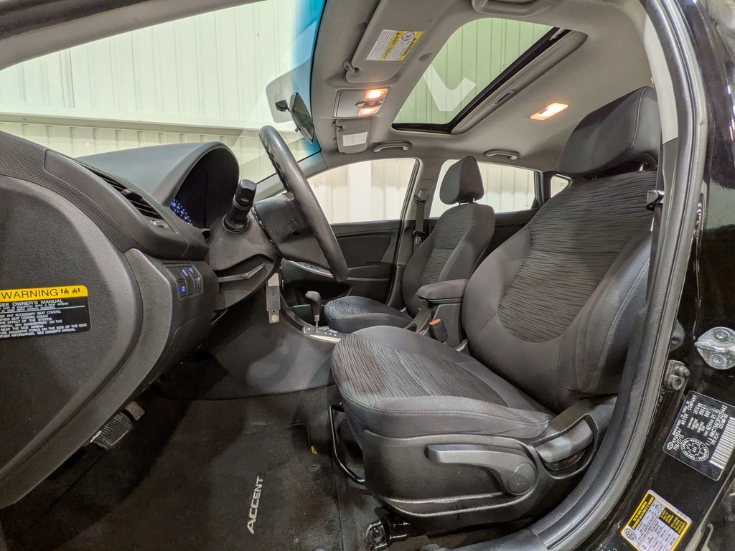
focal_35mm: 14
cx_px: 368
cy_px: 276
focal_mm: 1.83
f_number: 2.2
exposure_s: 1/33.3
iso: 66
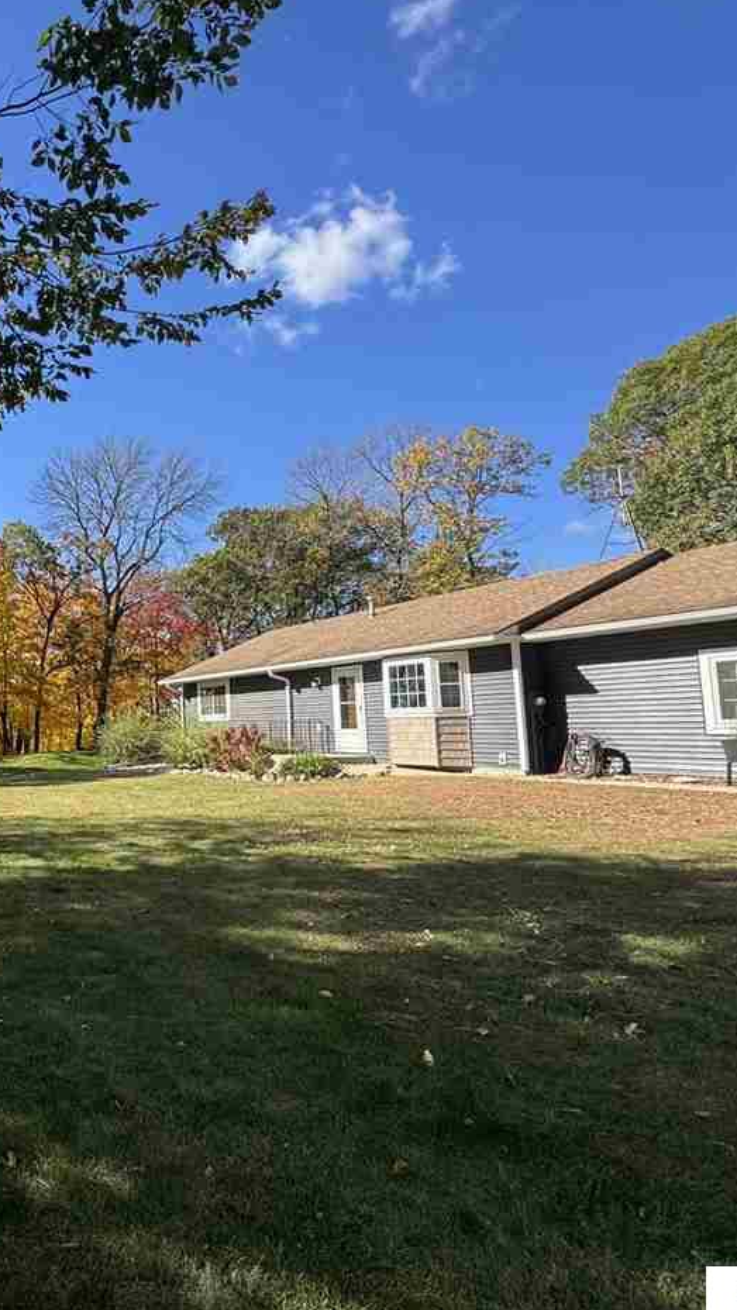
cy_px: 661
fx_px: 730
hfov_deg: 44.5
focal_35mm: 21
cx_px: -20
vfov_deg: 83.8
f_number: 2.2
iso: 50
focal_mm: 2.22
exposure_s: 1/796
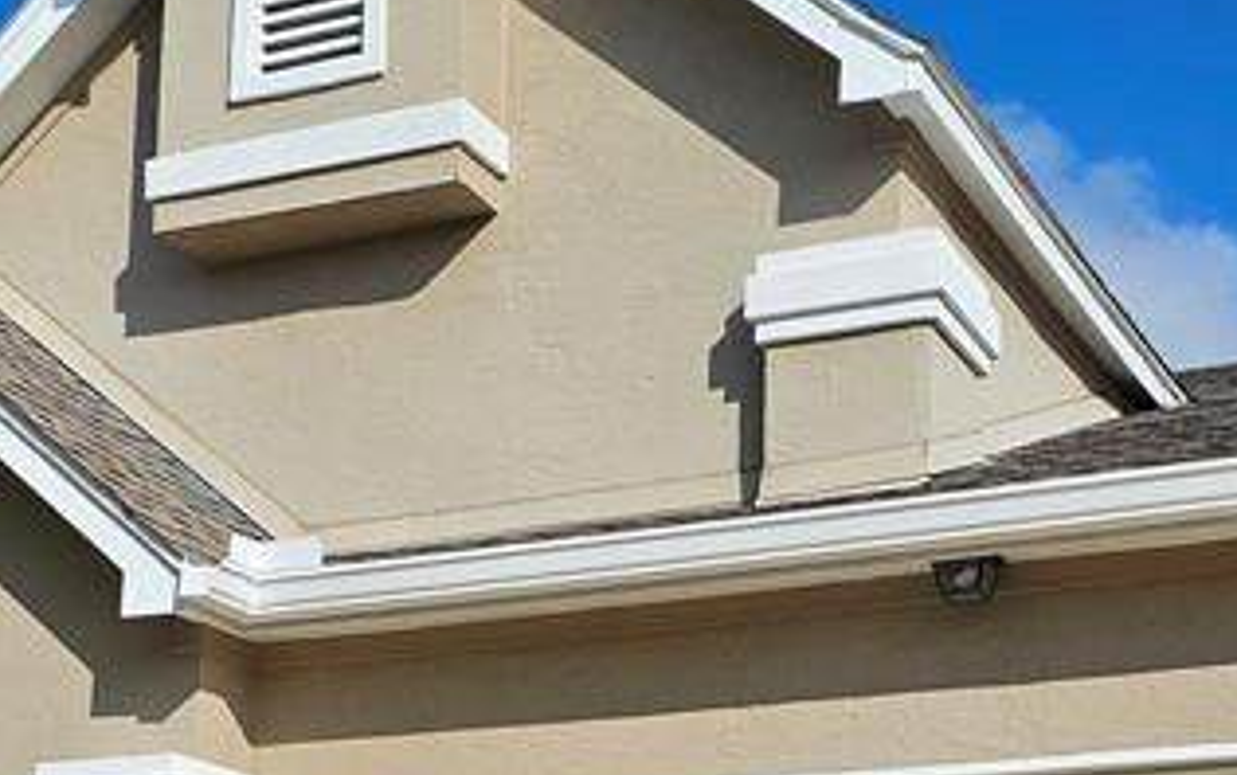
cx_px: 560
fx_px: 2665
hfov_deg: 26.1
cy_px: 939
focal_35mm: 79
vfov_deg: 15.9
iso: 12
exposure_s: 1/1854
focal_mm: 6.3
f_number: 1.7
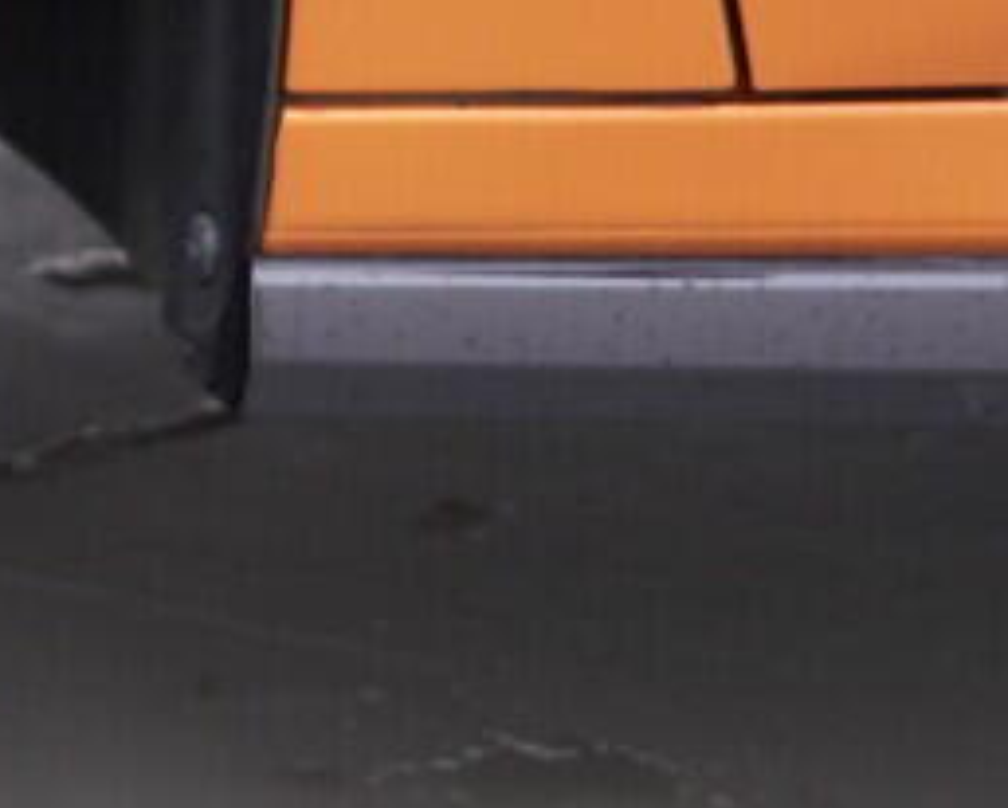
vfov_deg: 8.1
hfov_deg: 9.5
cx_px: -1055
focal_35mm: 189
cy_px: -227
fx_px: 5643
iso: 125
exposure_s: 1/40
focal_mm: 24
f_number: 2.8
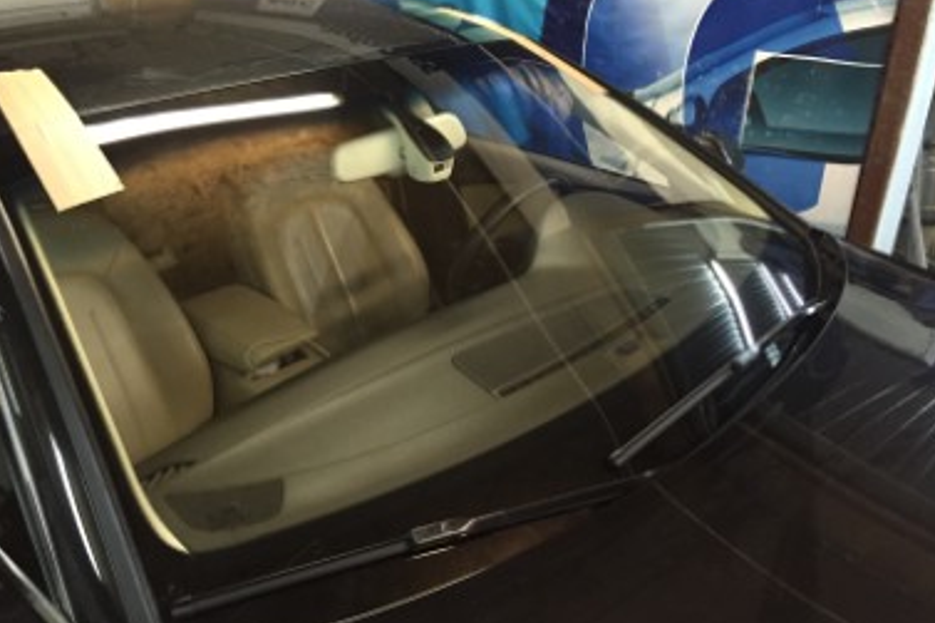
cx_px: 449
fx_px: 831
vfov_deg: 41.1
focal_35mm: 32
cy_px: 298
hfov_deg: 58.7
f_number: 2.2
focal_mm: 4.15
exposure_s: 1/20
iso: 250
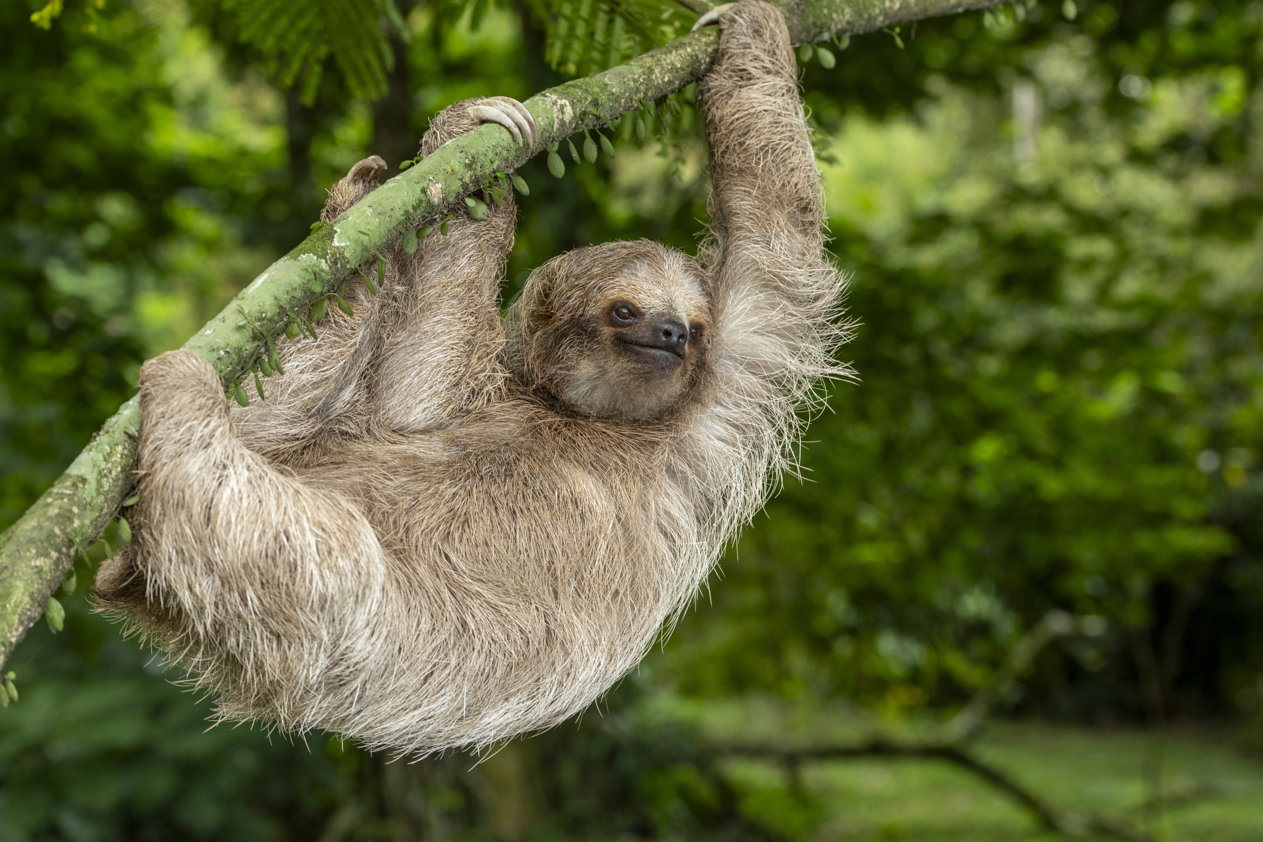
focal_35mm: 78
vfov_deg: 17.5
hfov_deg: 26.0
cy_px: 421
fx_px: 2736
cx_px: 632
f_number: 7.1
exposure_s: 1/125
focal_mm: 78
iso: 640
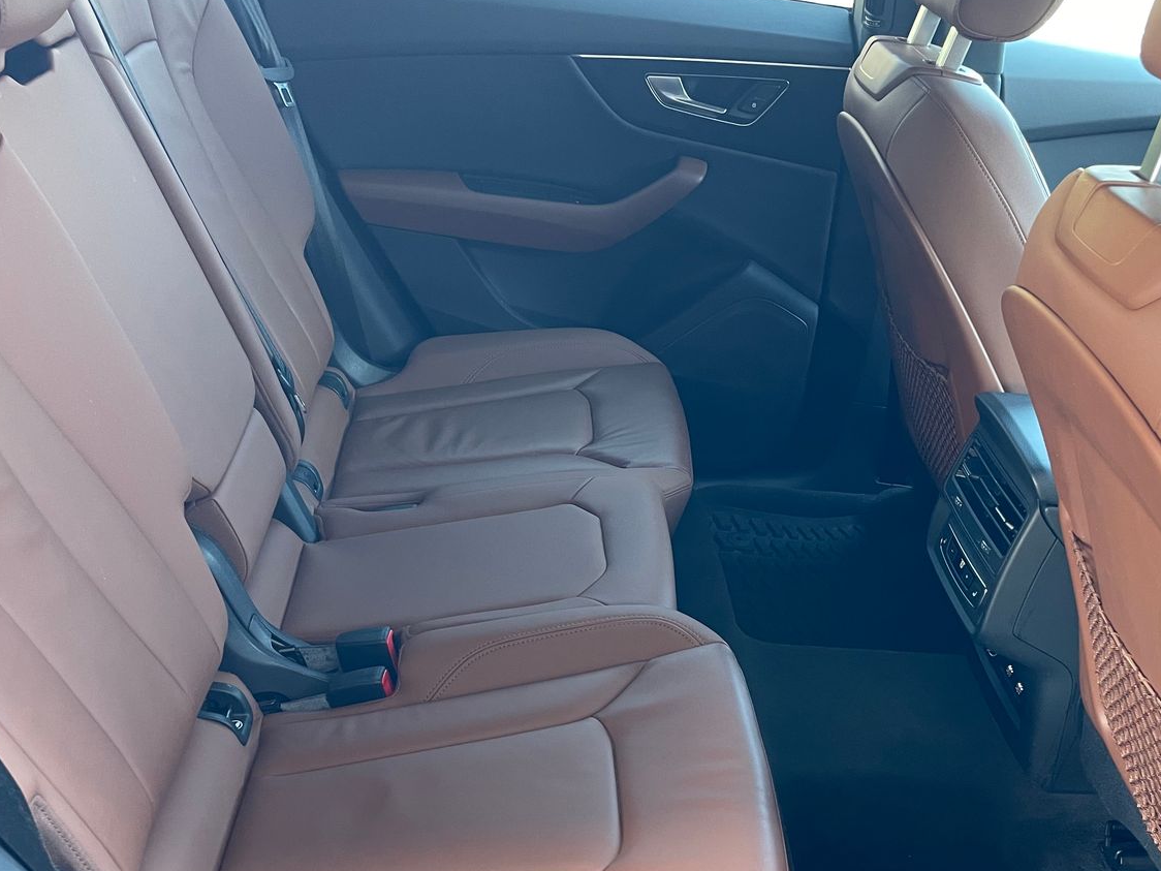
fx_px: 1241
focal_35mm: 37
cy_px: 606
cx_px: 633
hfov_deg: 50.1
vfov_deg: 38.1
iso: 160
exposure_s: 1/60
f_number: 1.6
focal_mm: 4.2
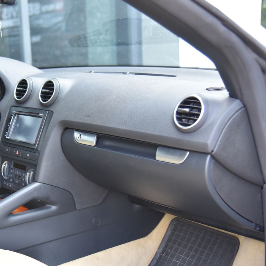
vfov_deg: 29.1
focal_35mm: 59
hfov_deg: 28.6
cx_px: 67
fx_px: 513
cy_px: 133
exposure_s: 1/50
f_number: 4
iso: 500
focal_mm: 46
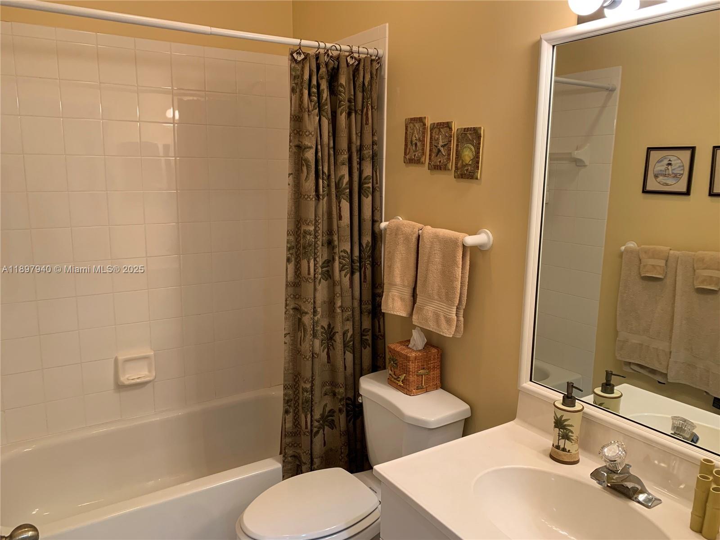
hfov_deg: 67.3
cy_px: 270
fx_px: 541
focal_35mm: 26
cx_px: 360
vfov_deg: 53.1
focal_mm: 4.25
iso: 100
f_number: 1.8
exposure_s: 1/60
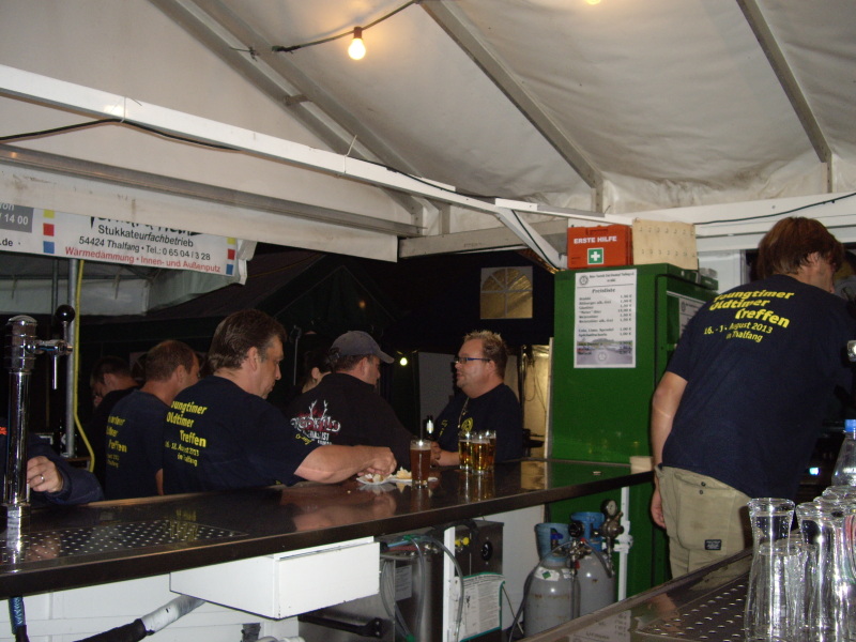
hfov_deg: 49.0
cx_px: 428
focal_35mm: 38
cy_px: 321
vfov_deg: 37.7
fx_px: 940
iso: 200
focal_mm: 7.9
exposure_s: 1/40
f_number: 2.8
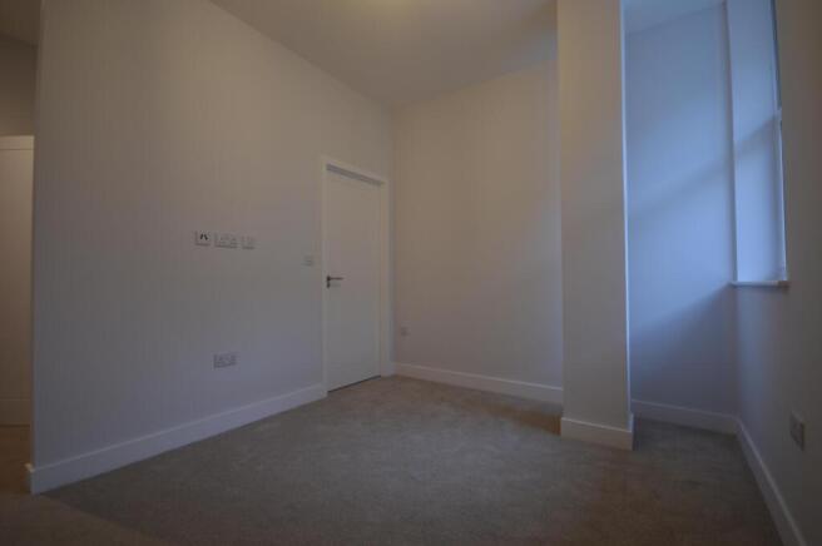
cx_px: 411
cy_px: 273
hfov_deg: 100.4
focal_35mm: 15
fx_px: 342
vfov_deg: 77.2
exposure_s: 1/25
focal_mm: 10
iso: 200
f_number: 4
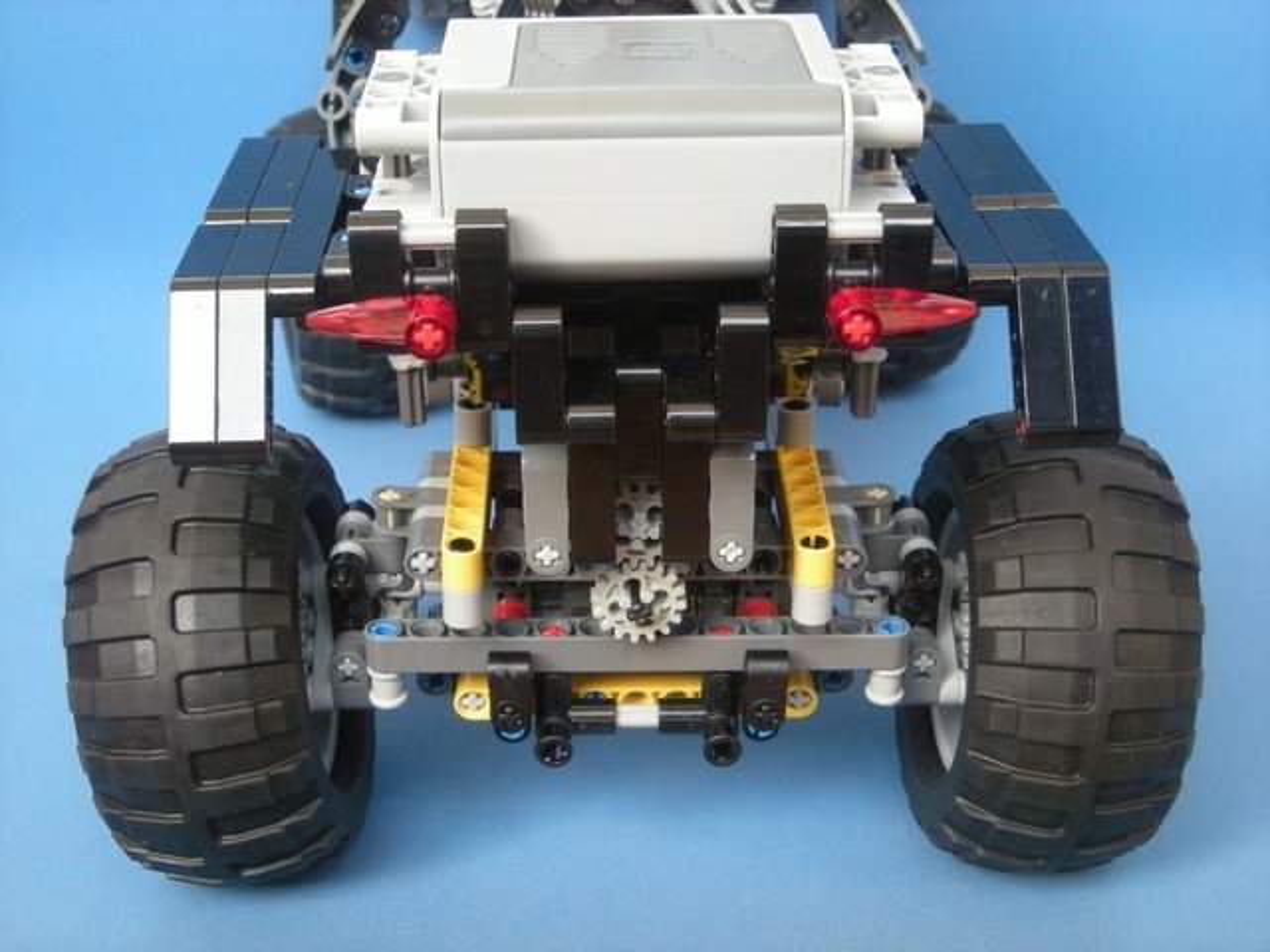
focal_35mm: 54
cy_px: 476
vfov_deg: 27.0
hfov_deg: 35.5
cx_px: 635
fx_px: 1981
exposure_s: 1/33.5
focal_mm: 8.8
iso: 400
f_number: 3.3
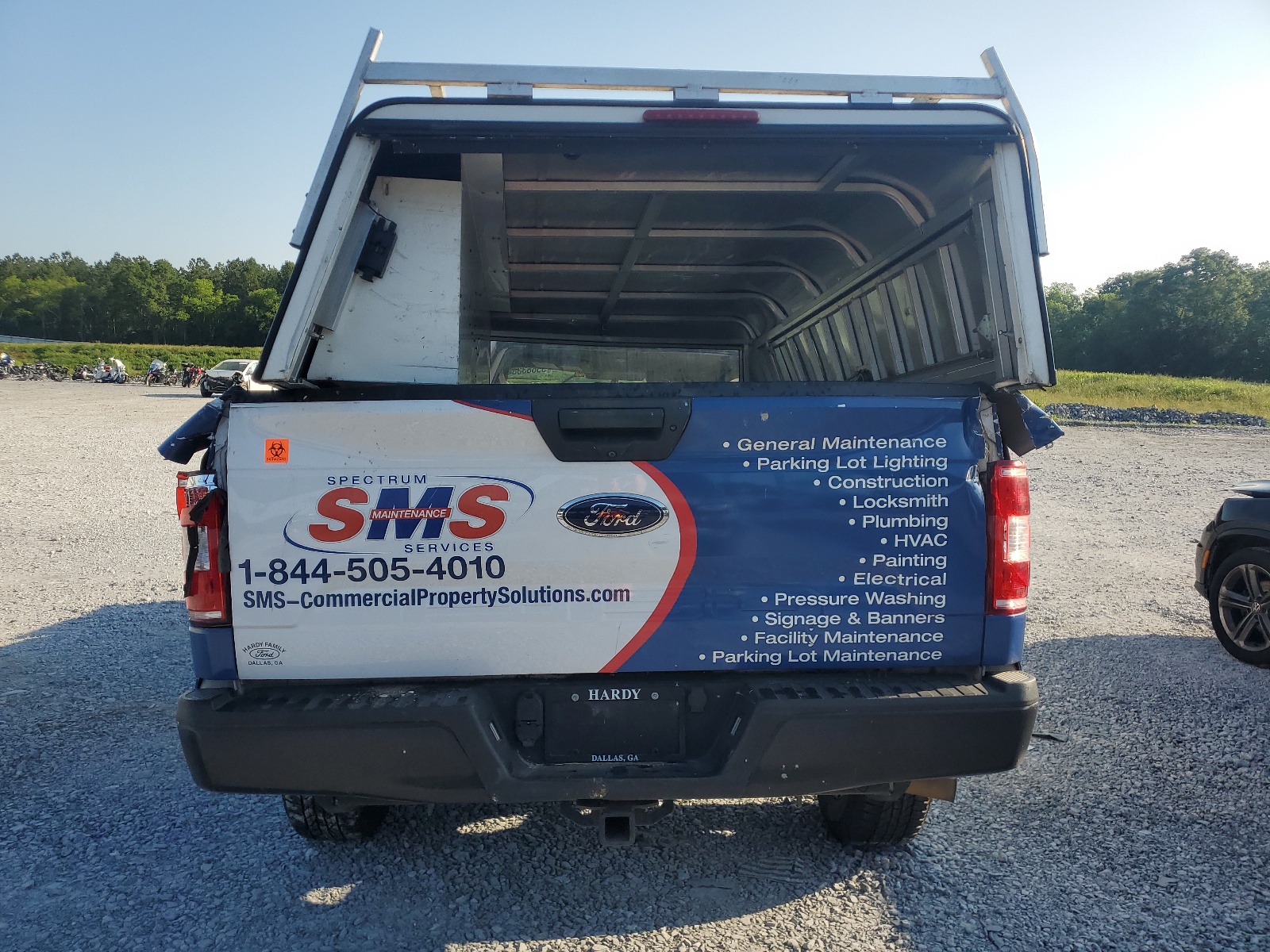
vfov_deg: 53.1
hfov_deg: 67.3
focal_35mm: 26
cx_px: 635
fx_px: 954
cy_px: 476
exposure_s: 1/2500
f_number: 1.5
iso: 50
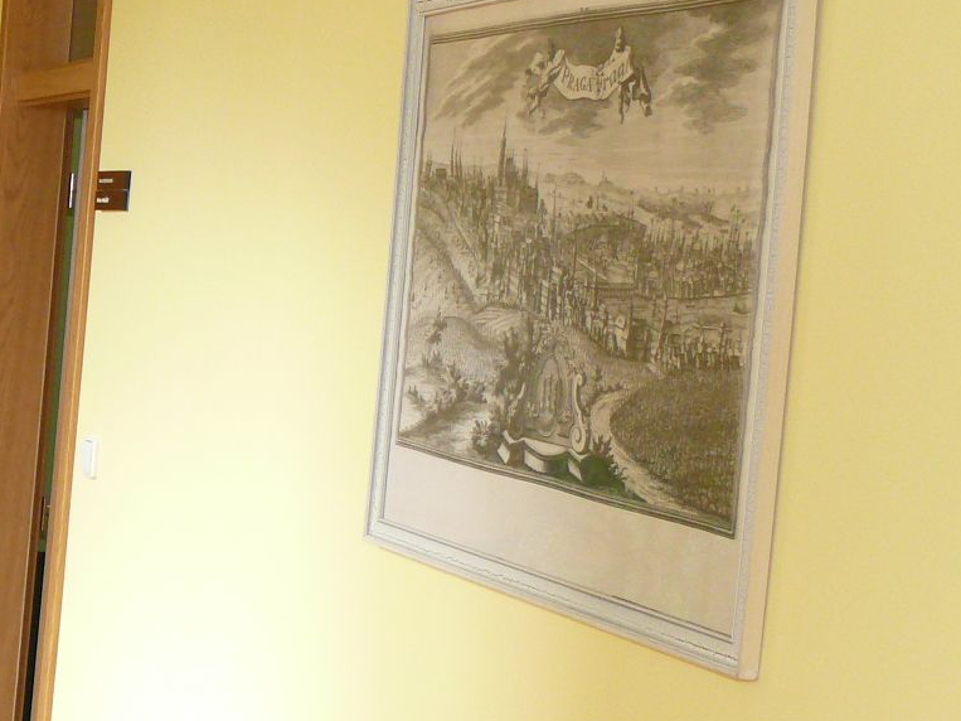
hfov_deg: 19.2
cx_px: -320
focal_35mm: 94
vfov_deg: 15.7
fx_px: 2609
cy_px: 310
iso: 200
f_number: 2.8
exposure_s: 1/60
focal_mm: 7.4
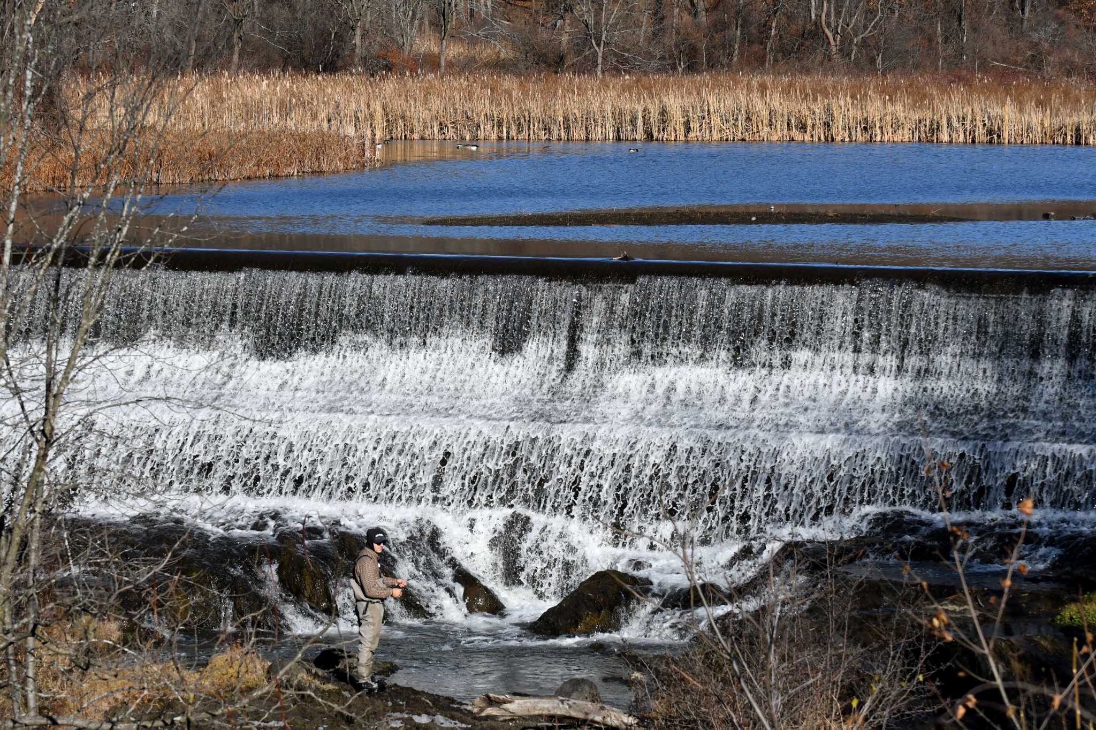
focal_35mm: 135
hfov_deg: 15.2
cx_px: 548
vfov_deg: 10.2
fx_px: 4108
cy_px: 365
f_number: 7.1
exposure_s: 1/4000
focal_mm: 90
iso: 500
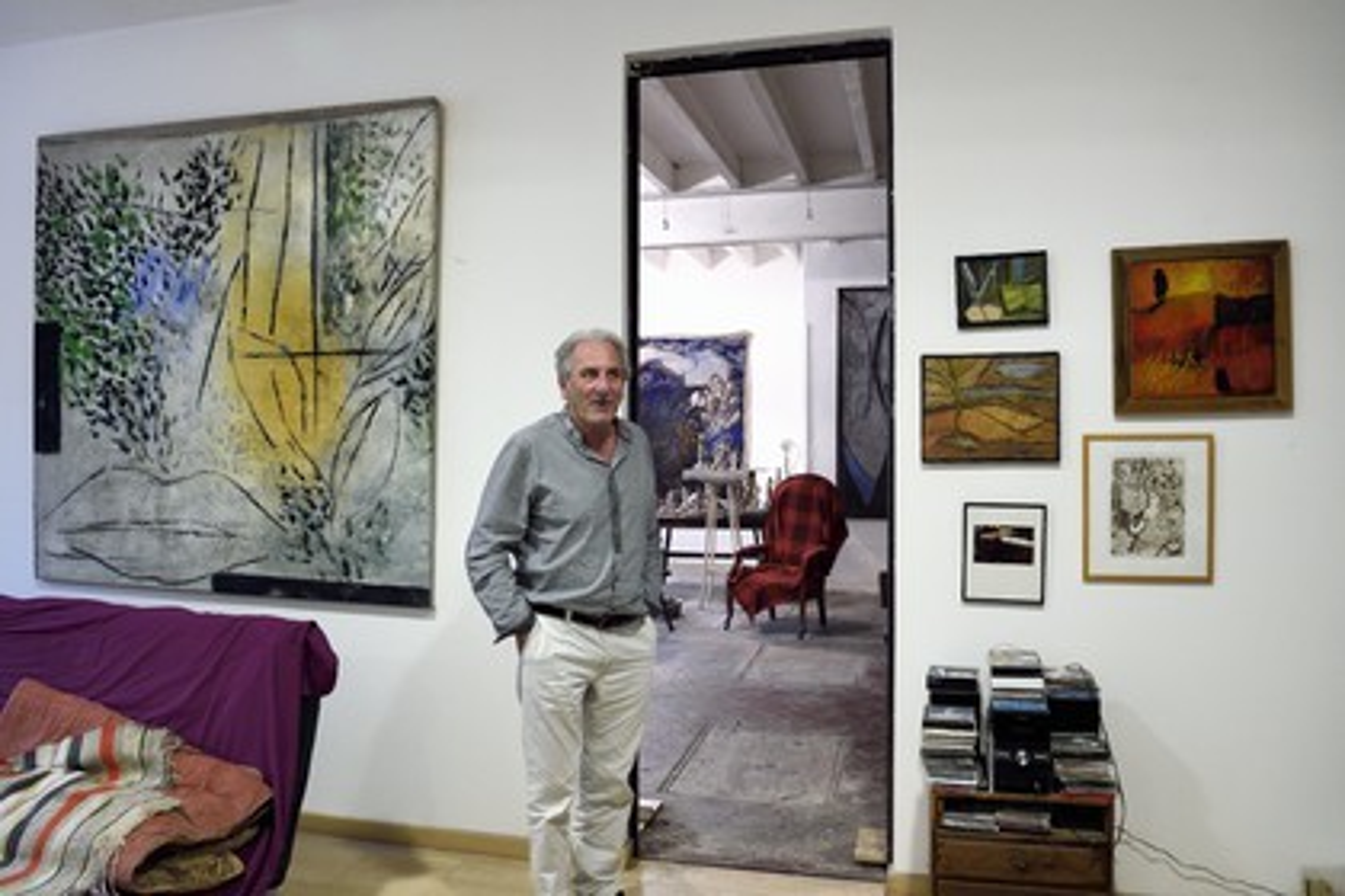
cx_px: 672
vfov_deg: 53.1
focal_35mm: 24
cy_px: 448
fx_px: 897
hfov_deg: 73.7
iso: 1600
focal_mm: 24
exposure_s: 1/40
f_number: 6.3
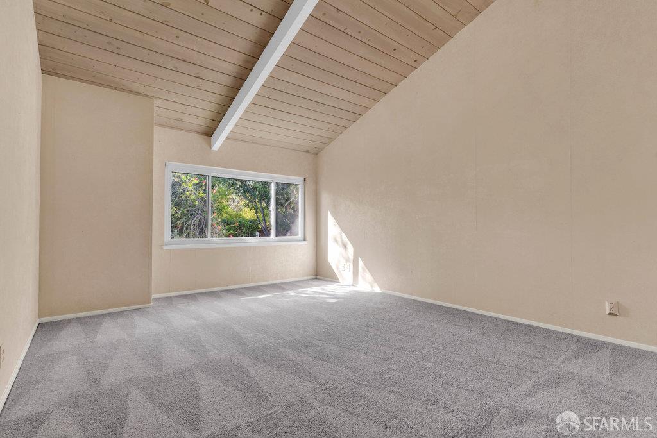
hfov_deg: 93.3
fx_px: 310
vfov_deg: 70.5
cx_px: 328
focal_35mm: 17
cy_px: 219
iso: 200
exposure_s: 1/15
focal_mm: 17
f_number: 8
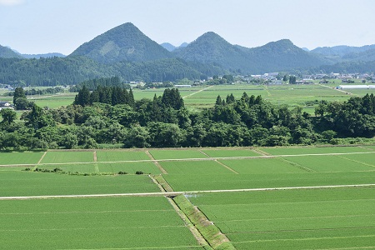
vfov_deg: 16.6
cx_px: 188
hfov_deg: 24.6
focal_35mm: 82
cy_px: 125
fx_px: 859
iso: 200
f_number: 9
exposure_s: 1/320
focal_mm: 55
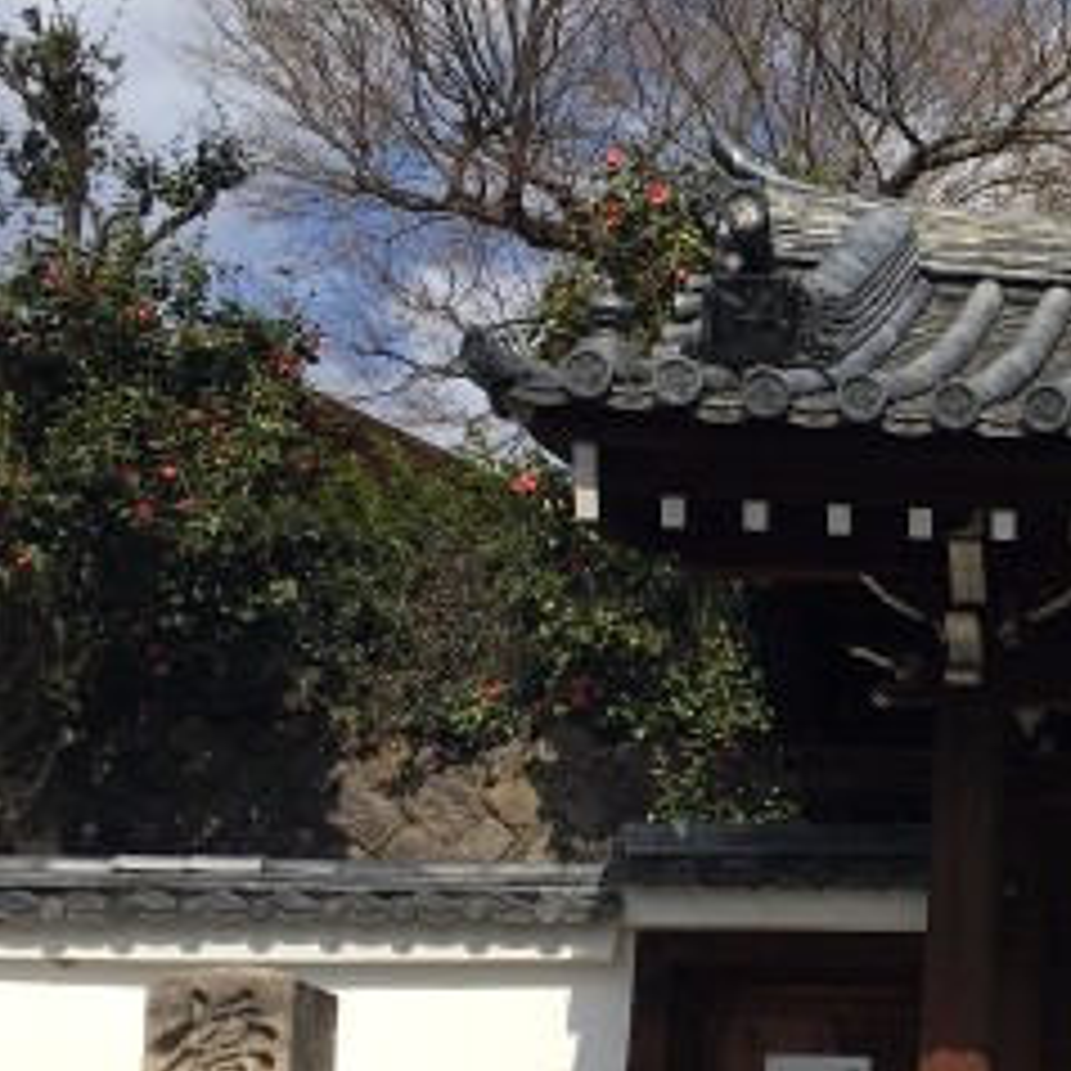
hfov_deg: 18.7
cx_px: 1400
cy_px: 914
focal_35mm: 86
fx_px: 3010
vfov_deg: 19.9
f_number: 2.2
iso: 25
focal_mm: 4.15
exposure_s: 1/2024
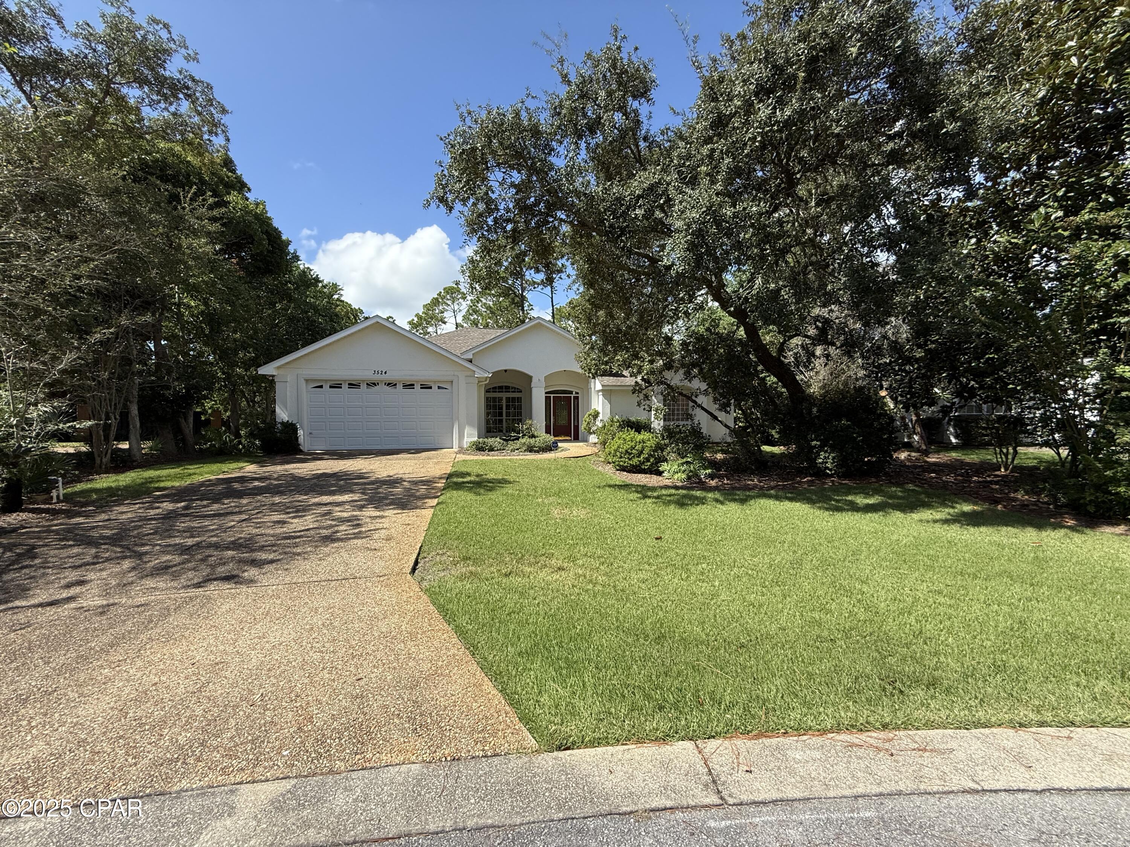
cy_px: 424
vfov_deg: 85.7
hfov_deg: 102.1
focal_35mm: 14
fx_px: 457
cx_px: 565
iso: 64
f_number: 2.2
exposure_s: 1/1745
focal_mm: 2.22
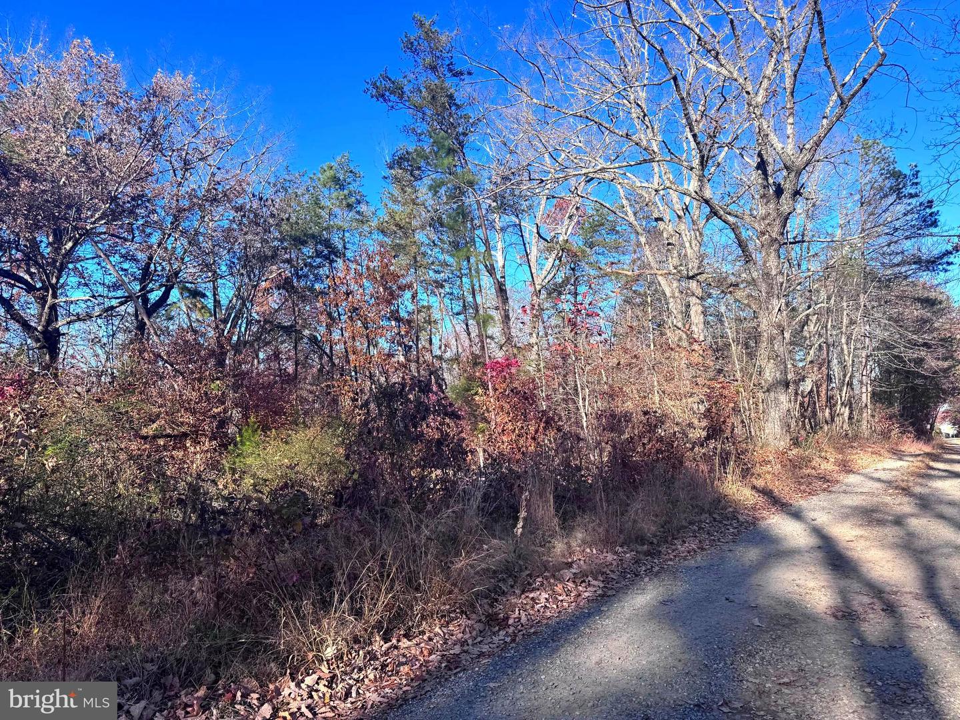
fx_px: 666
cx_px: 480
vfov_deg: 56.8
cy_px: 360
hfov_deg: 71.6
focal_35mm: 24
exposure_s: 1/1721
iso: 80
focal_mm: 6.76
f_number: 1.78
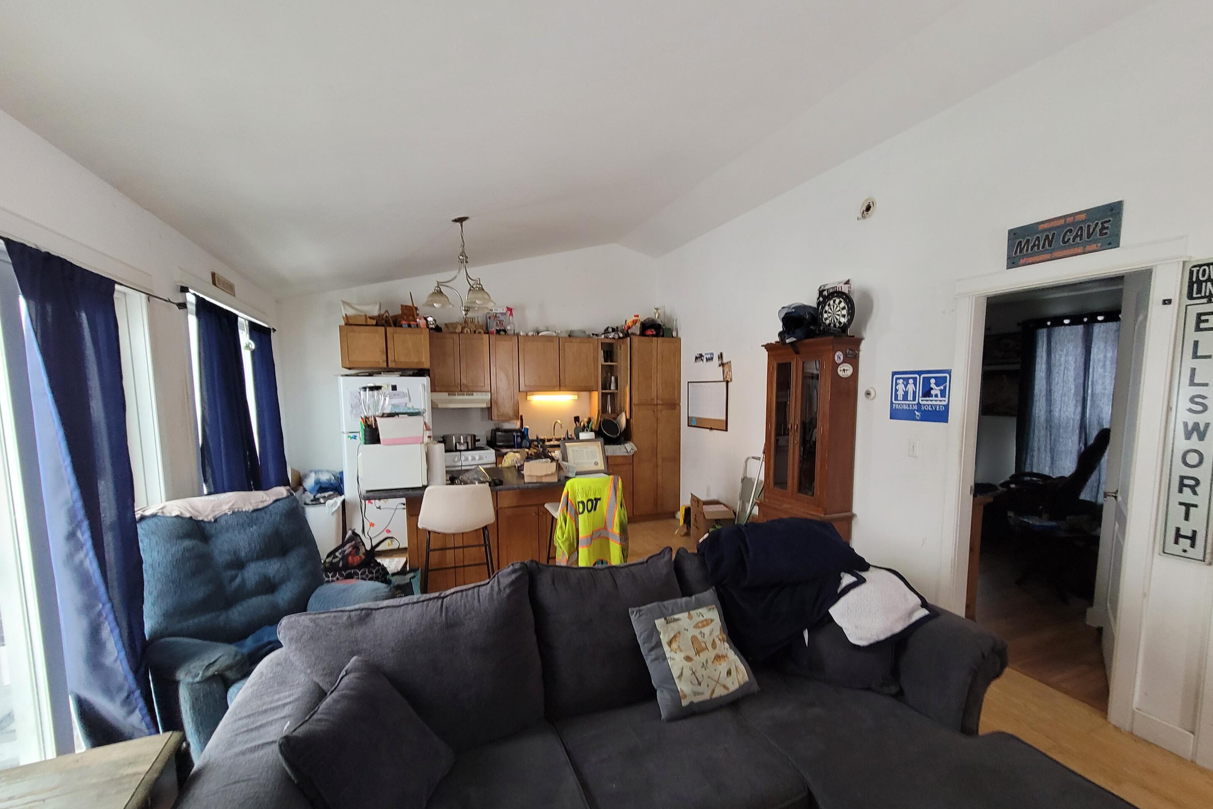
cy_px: 432
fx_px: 472
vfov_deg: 81.1
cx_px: 618
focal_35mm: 14
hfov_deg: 104.2
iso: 320
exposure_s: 1/30
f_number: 2.2
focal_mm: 2.2
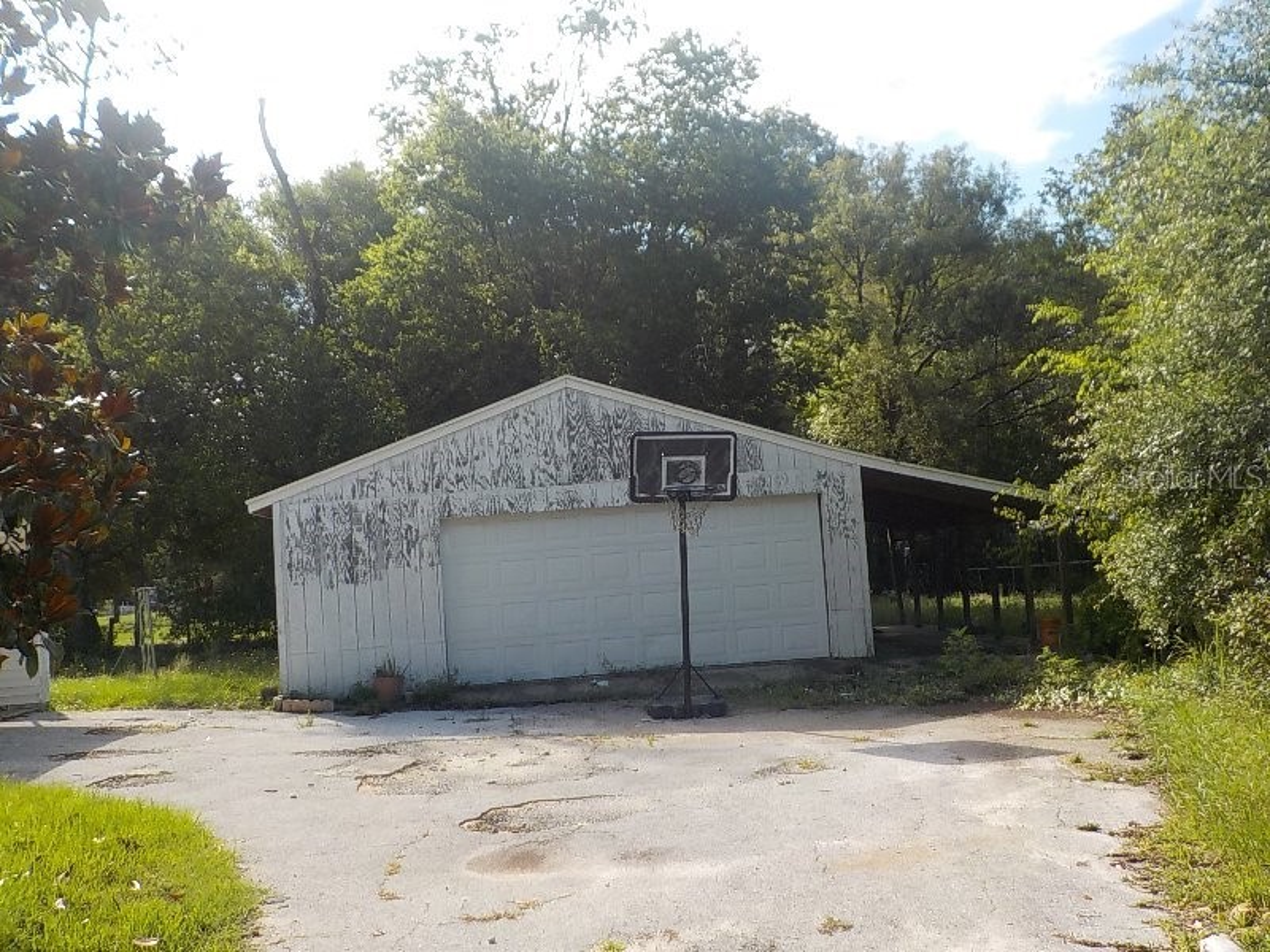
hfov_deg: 60.0
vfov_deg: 46.8
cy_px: 476
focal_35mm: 30
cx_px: 635
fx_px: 1101
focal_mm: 4.1
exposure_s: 1/800
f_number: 3.3
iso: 125
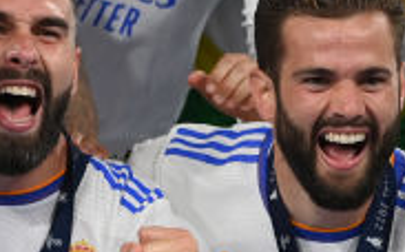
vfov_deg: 0.8
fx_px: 18912
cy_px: -67
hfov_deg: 1.2
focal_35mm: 1715
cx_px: -343
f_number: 3.2
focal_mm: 300
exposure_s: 1/1600
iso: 1600
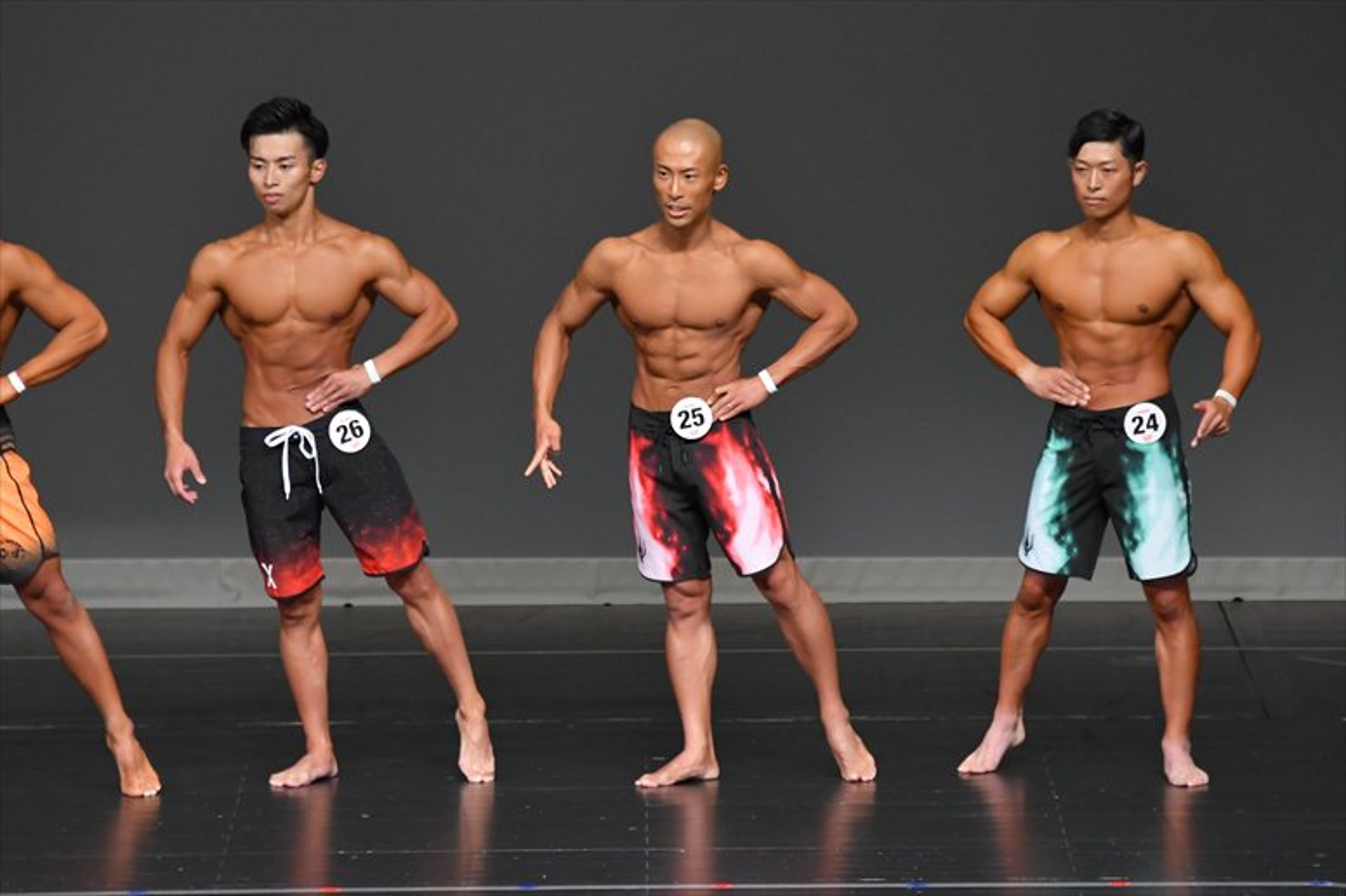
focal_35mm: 315
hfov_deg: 6.5
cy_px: 448
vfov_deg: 4.4
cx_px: 673
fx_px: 11772
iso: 4000
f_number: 5.6
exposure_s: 1/400
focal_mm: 210
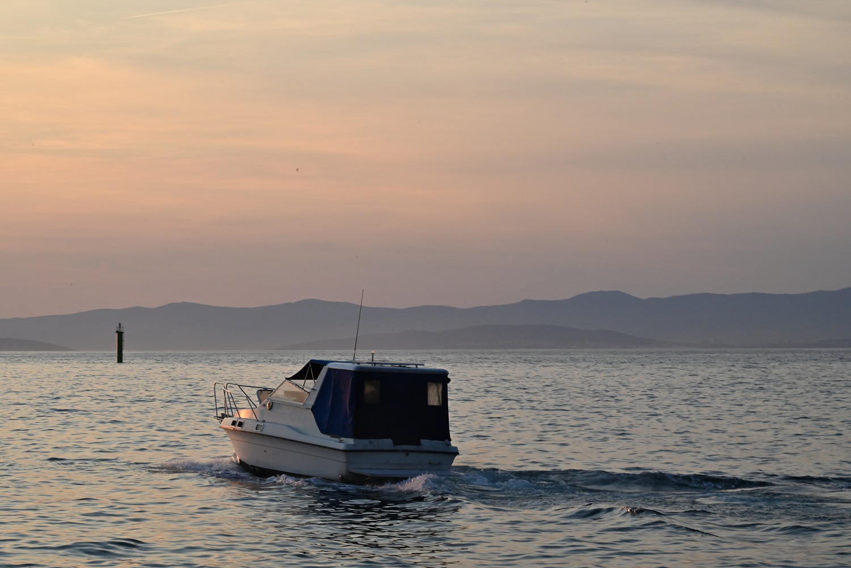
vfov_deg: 12.5
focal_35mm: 110
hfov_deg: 18.6
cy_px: 284
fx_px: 2601
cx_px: 426
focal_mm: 110
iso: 1000
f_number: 29
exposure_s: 1/125
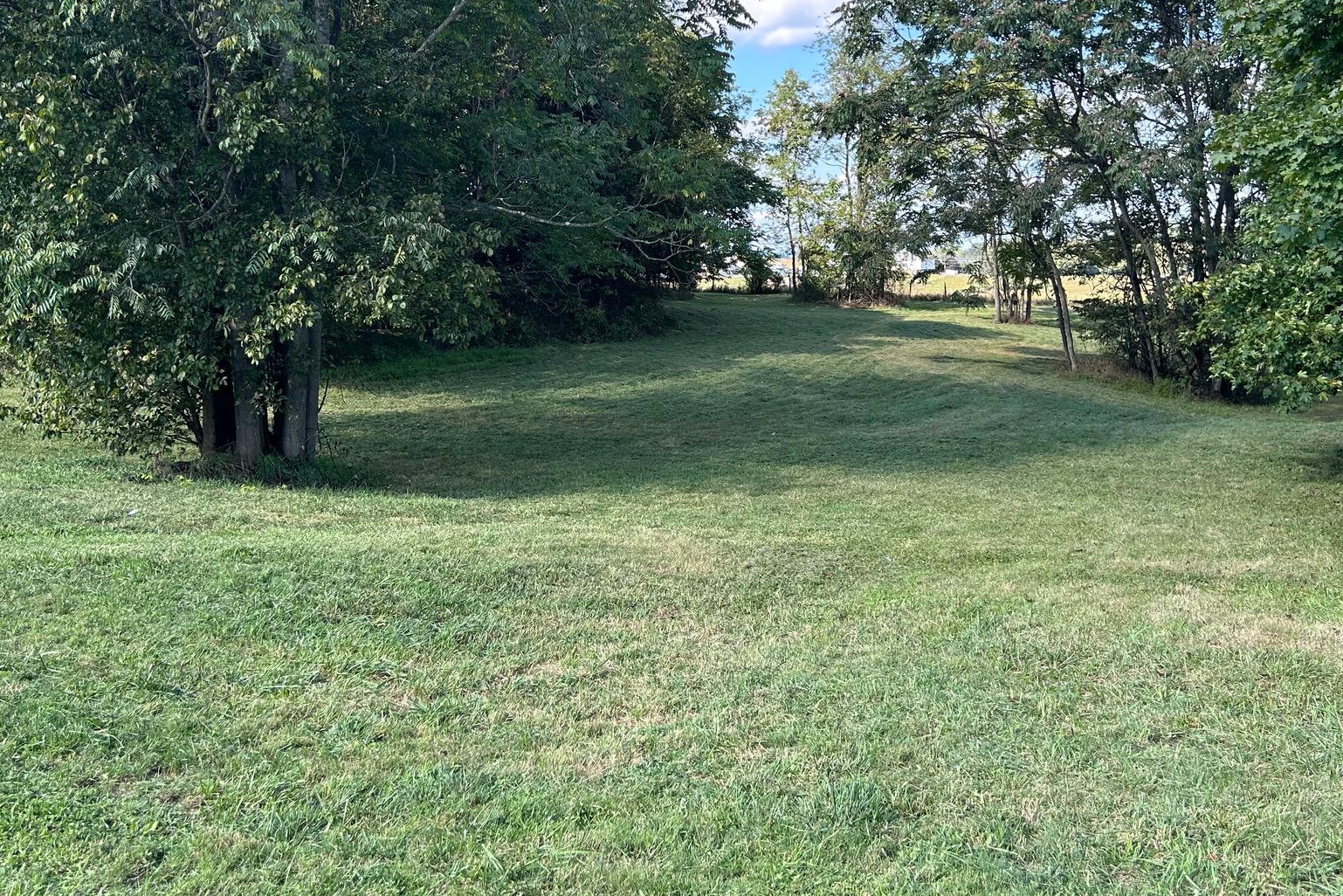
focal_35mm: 36
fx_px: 1343
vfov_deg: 36.5
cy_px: 288
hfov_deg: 53.1
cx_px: 648
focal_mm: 5.7
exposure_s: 1/718
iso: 50
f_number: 1.5
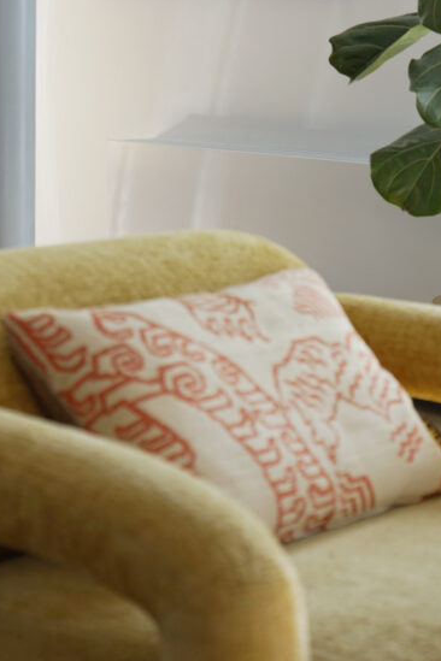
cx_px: 208
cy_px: 54
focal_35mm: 84
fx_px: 1543
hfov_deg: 16.3
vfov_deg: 23.5
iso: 100
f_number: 4.5
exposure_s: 1/60
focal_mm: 45
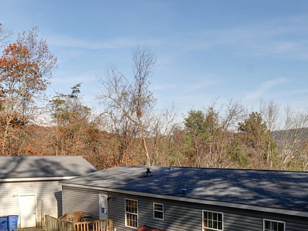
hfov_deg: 22.9
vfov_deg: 17.3
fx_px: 756
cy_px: 177
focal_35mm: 85
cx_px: 212
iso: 400
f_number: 10
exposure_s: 1/400
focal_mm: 24
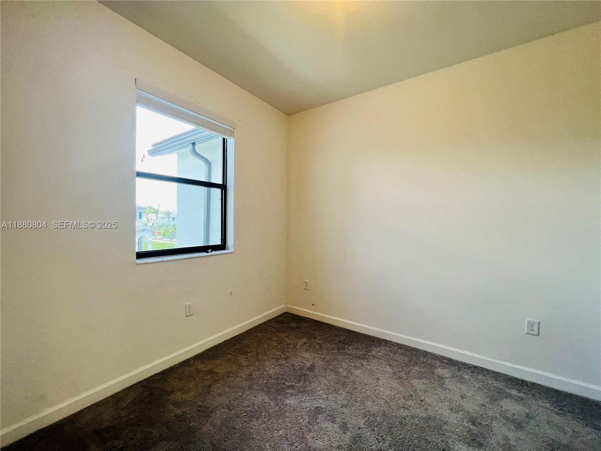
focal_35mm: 13
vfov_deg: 89.9
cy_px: 226
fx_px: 226
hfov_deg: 106.2
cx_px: 300
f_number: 1.8
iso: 125
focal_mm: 1.57
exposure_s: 1/120
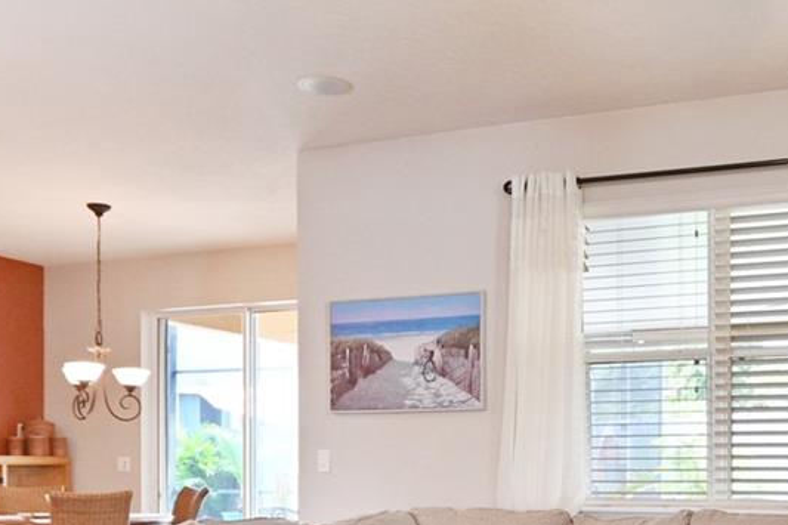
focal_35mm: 45
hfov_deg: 42.5
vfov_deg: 28.7
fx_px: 985
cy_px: 469
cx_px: 574
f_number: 4
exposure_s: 1/60
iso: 1000
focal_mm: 10
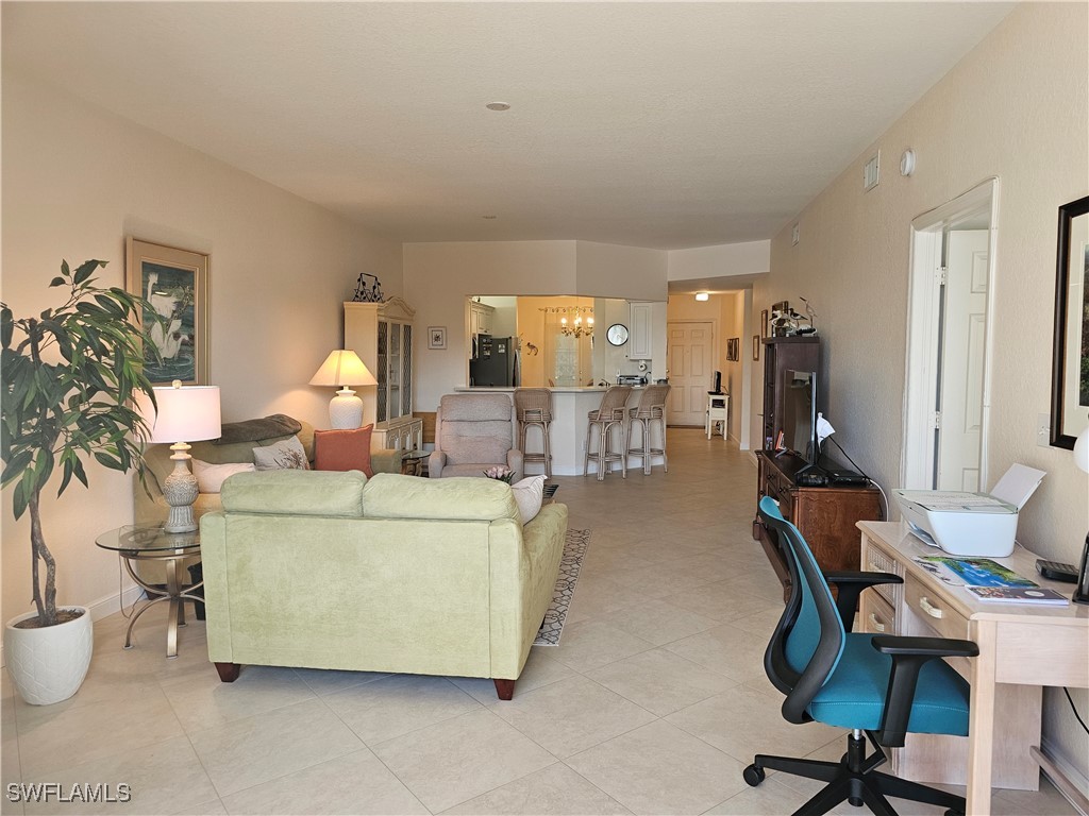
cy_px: 408
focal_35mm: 23
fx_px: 724
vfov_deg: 58.9
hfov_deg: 73.9
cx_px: 544
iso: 160
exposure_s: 1/180
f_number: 1.7
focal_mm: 6.3
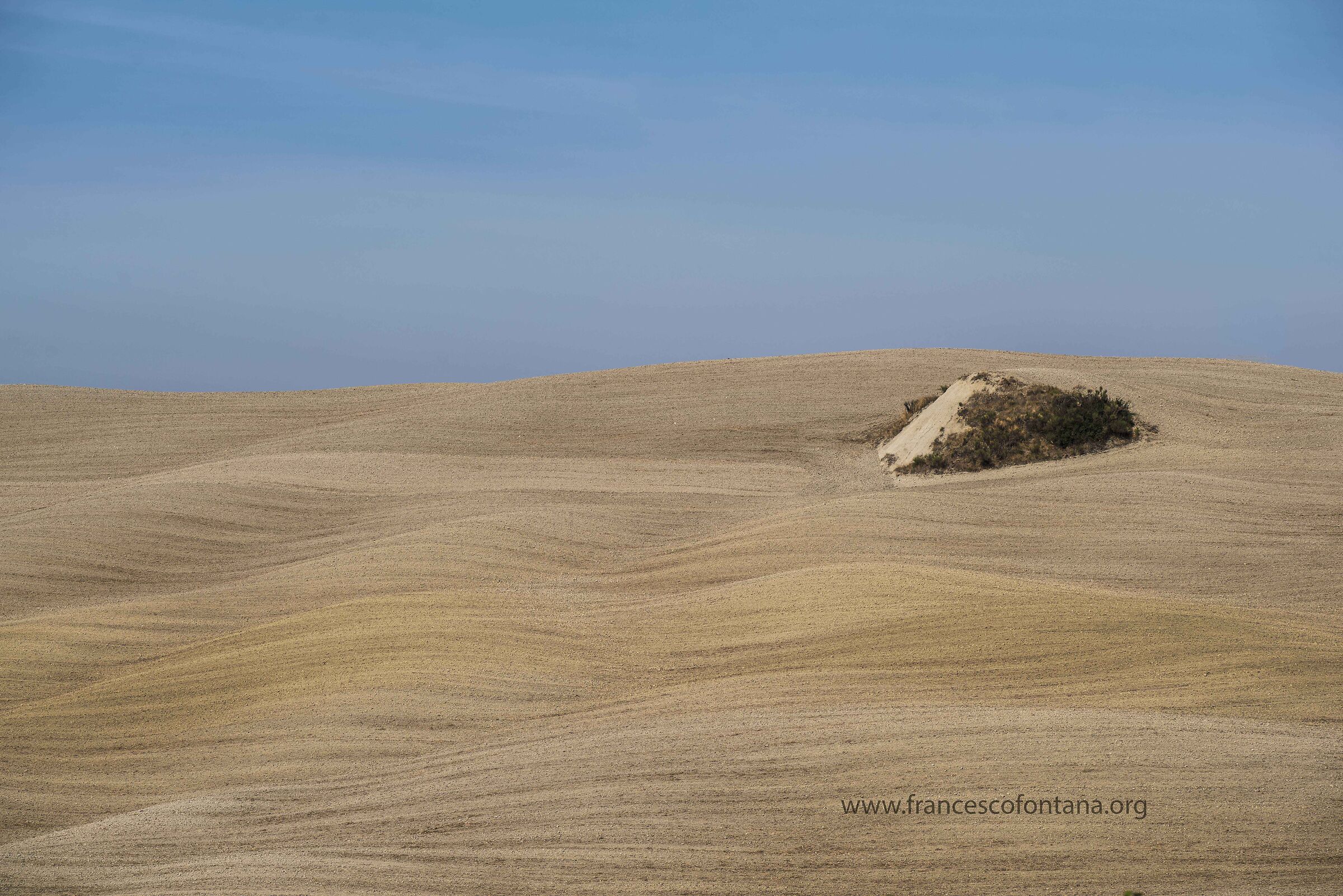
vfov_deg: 7.6
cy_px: 448
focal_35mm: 180
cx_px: 672
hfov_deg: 11.4
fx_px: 6717
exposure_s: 1/400
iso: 64
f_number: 7.1
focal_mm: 180
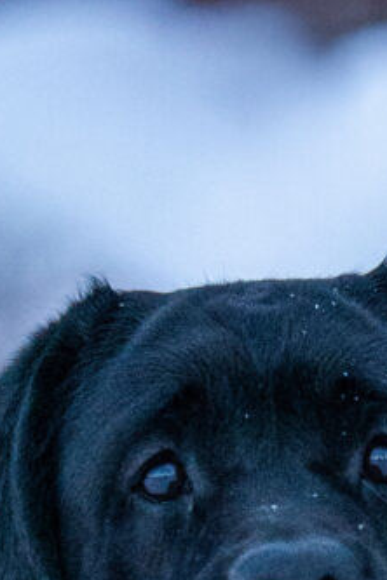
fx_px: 12931
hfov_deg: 1.7
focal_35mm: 802
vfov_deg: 2.6
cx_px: 419
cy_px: 836
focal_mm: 167
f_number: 3.2
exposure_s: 1/6400
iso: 4000
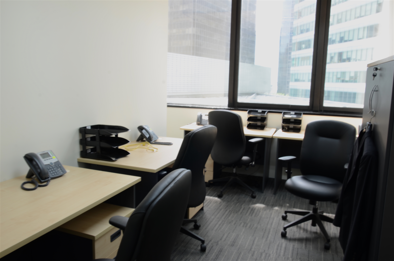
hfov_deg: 59.6
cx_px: 197
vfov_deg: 41.5
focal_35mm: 32
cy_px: 130
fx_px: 344
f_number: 14
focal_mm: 21
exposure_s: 1.6
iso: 100
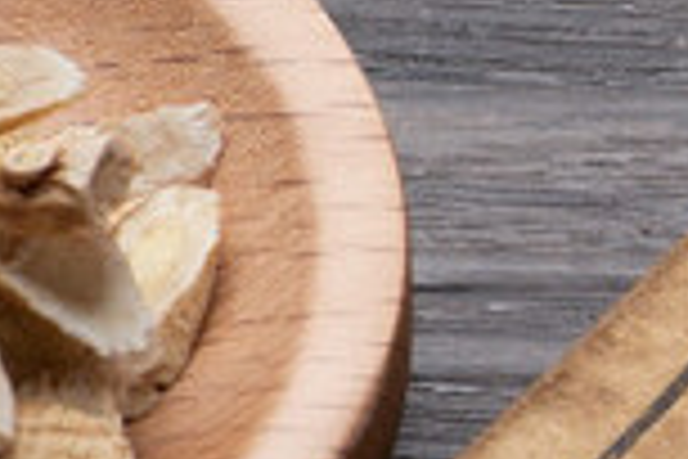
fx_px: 13530
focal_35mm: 708
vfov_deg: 1.9
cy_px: 232
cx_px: 2361
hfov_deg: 2.8
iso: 160
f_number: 13
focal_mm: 90
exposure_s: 1/125
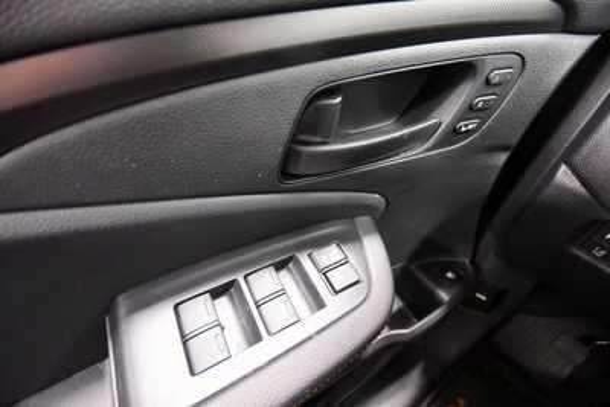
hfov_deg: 100.4
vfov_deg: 77.4
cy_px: 204
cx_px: 305
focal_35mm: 15
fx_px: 254
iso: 6400
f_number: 4
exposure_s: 1/60
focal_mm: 10
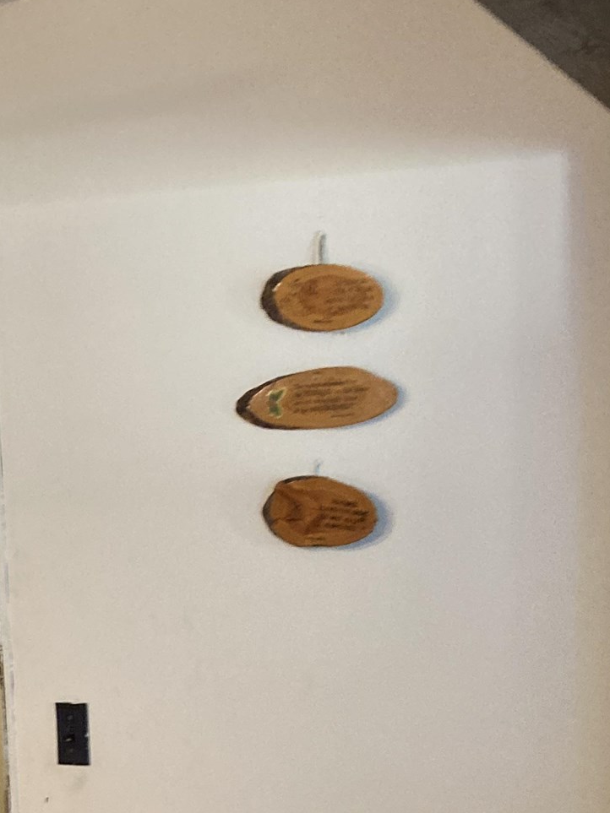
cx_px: 175
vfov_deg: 27.2
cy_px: 827
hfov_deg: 21.8
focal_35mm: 67
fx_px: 1575
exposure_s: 1/40
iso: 320
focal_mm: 3.99
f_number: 1.8
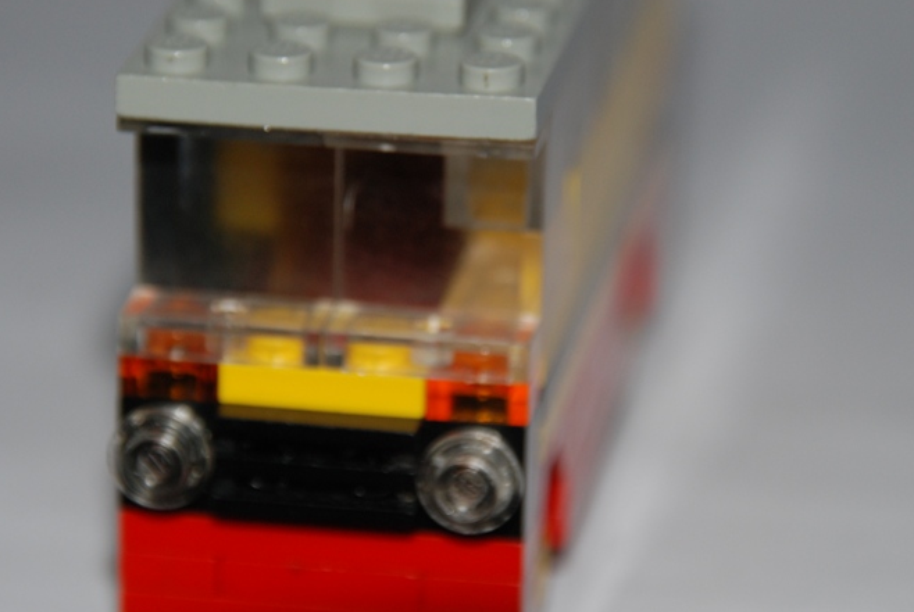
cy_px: 290
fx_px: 9281
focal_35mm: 365
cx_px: 428
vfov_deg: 3.8
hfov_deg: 5.6
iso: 400
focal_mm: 200
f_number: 6.3
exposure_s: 1/60
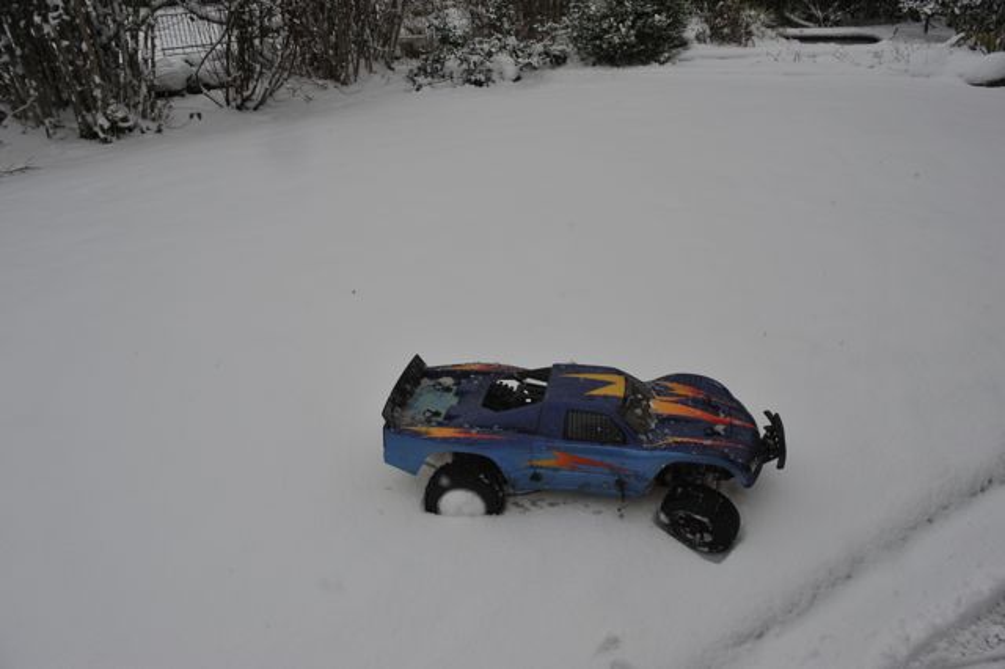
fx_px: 781
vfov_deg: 46.4
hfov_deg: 65.5
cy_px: 334
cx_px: 502
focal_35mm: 28
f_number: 13
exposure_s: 1/750
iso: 1250
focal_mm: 28
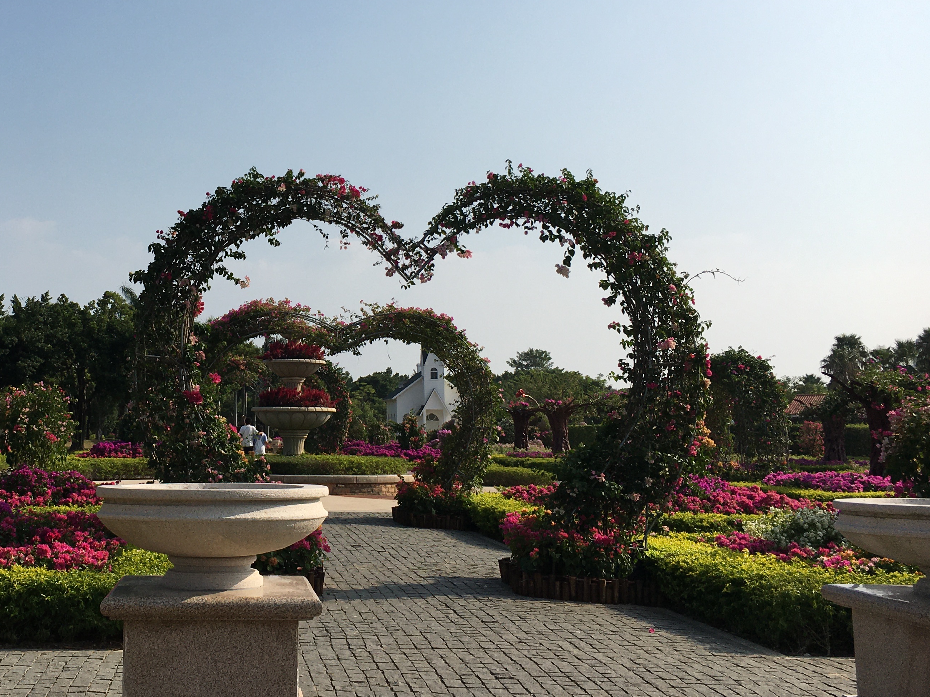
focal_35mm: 45
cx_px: 226
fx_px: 1209
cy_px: 244
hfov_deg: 40.8
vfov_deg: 32.0
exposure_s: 1/2747
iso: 25
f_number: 2.2
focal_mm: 4.15
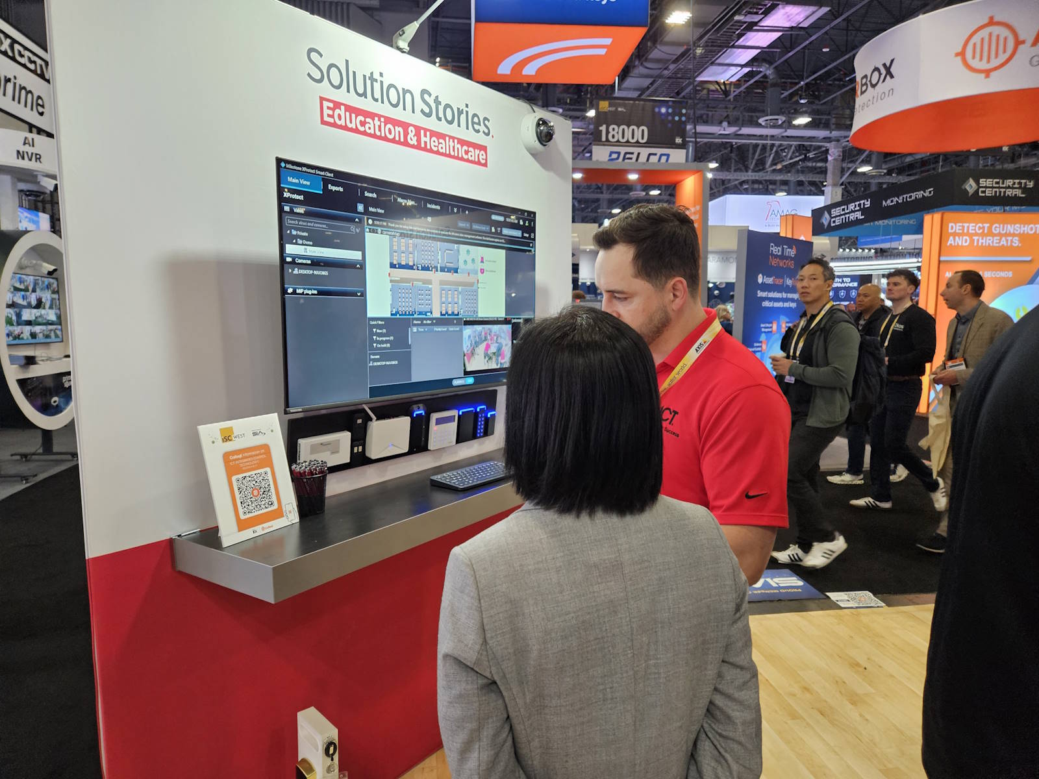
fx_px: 690
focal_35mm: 23
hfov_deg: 73.9
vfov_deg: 58.9
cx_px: 520
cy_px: 390
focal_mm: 5.4
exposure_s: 1/120
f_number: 1.8
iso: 500
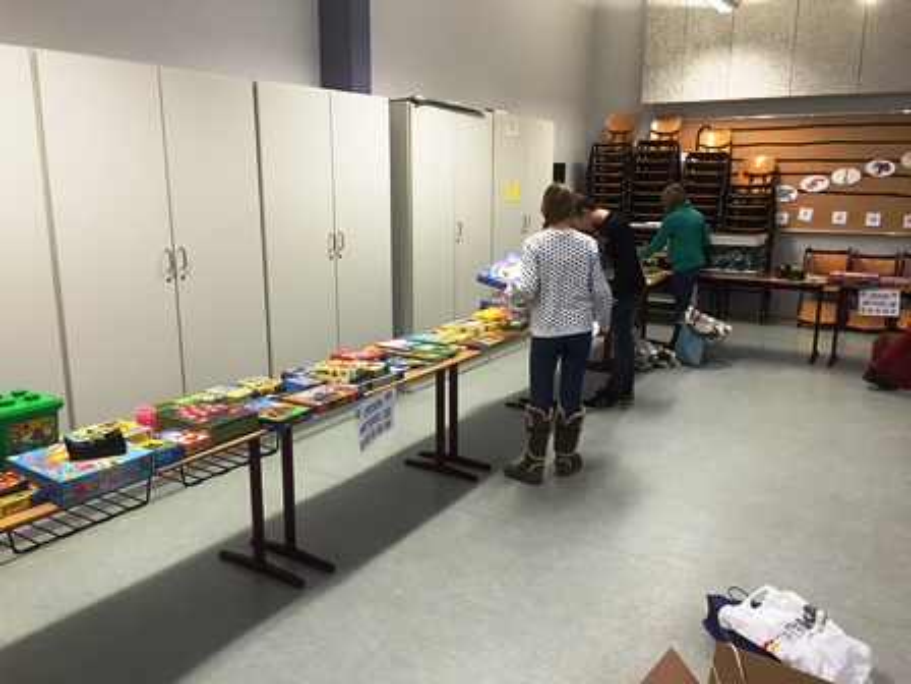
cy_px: 342
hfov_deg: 61.7
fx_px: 763
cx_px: 456
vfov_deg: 48.2
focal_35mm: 29
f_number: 2.2
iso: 100
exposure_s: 1/30
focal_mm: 4.15
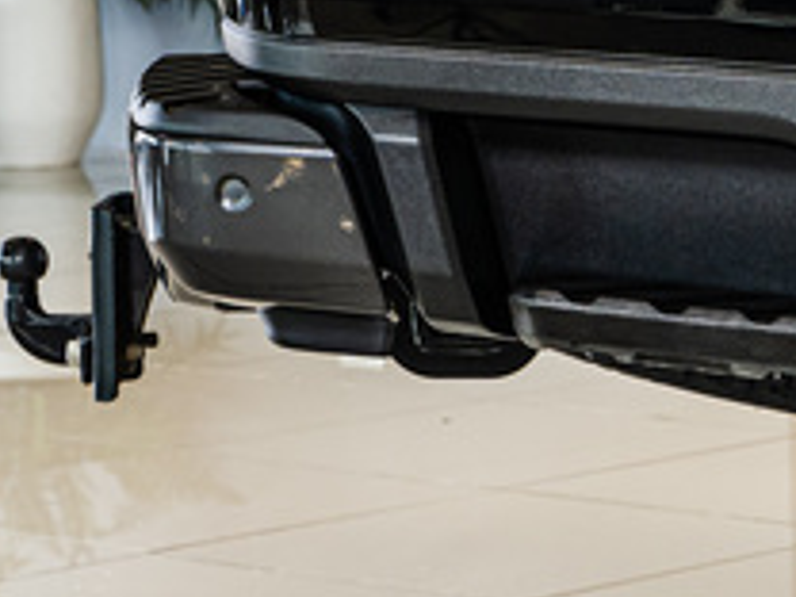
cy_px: 34
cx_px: 1272
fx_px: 5335
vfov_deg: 6.4
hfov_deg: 8.3
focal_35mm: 232
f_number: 4
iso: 400
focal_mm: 49
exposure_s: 1/125
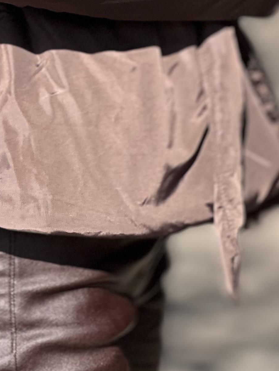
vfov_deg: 7.6
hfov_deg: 5.8
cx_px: -25
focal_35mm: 254
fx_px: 2729
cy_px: -219
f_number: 2.8
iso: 32
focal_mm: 9
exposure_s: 1/645
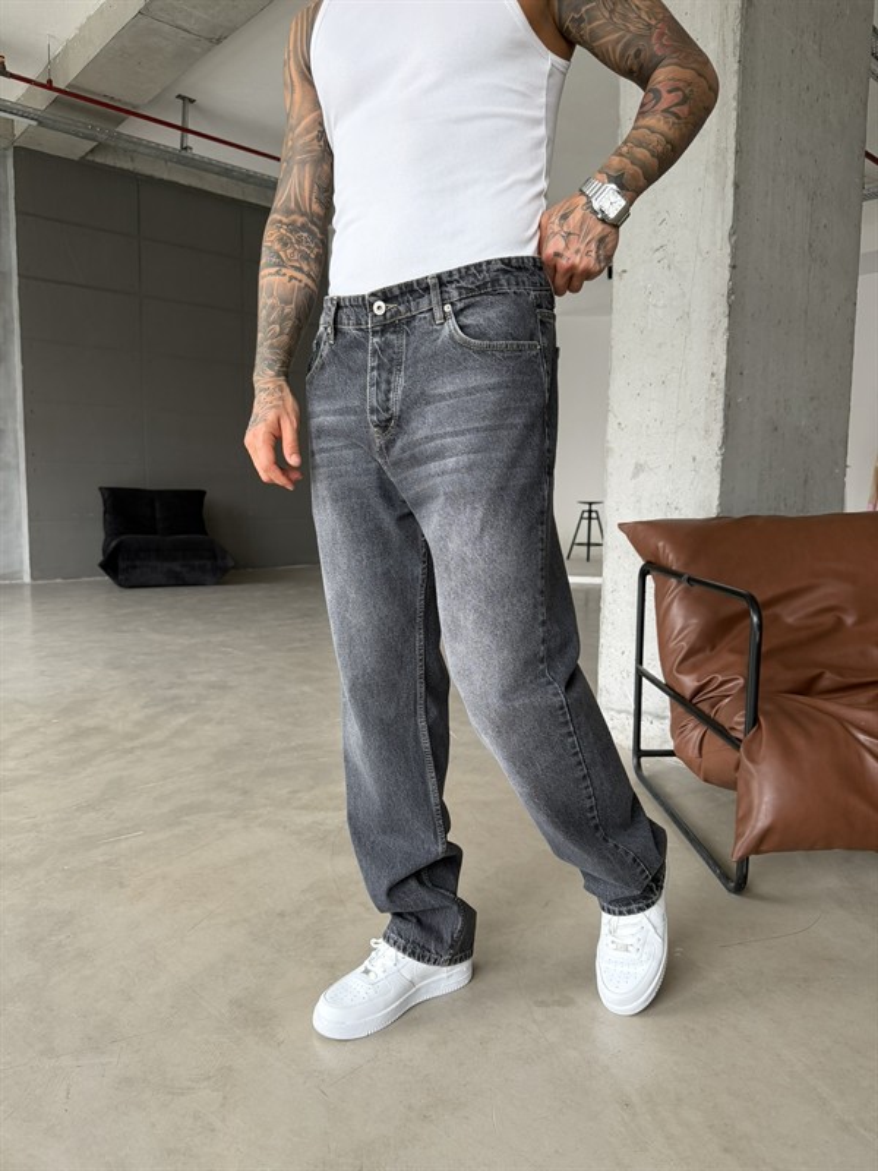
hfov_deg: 56.8
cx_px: 439
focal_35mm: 24
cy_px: 586
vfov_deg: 71.6
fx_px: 812
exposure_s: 1/121
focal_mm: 6.76
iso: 200
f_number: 1.78
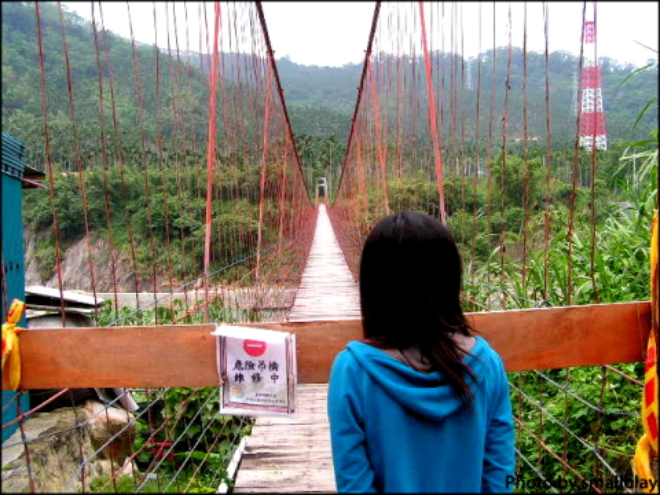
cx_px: 330
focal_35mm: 38
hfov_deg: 49.0
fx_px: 725
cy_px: 248
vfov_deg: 37.7
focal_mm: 6.3
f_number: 5
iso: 50
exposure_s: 1/50
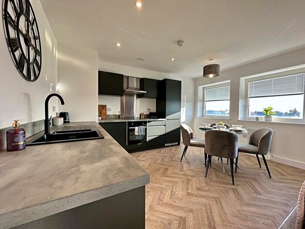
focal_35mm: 14
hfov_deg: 102.1
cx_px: 152
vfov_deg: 85.7
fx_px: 123
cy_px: 114
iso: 40
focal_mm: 2.22
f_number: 2.2
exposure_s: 1/107
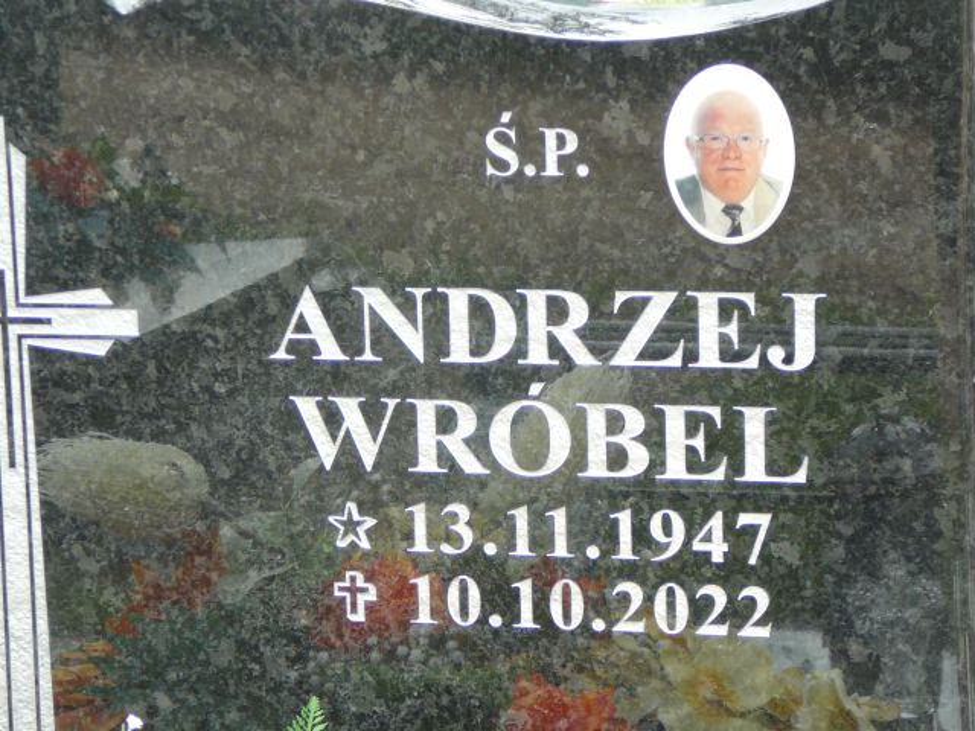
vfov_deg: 14.1
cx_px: 488
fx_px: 2957
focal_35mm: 105
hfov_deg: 18.7
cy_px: 366
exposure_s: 1/60
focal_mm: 15.6
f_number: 3.9
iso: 80
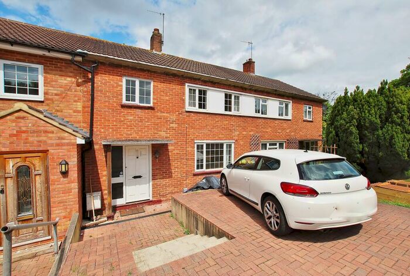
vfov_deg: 77.6
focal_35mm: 15
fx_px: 171
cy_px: 138
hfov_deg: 100.3
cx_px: 205
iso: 100
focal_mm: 10
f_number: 9
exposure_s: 1/320
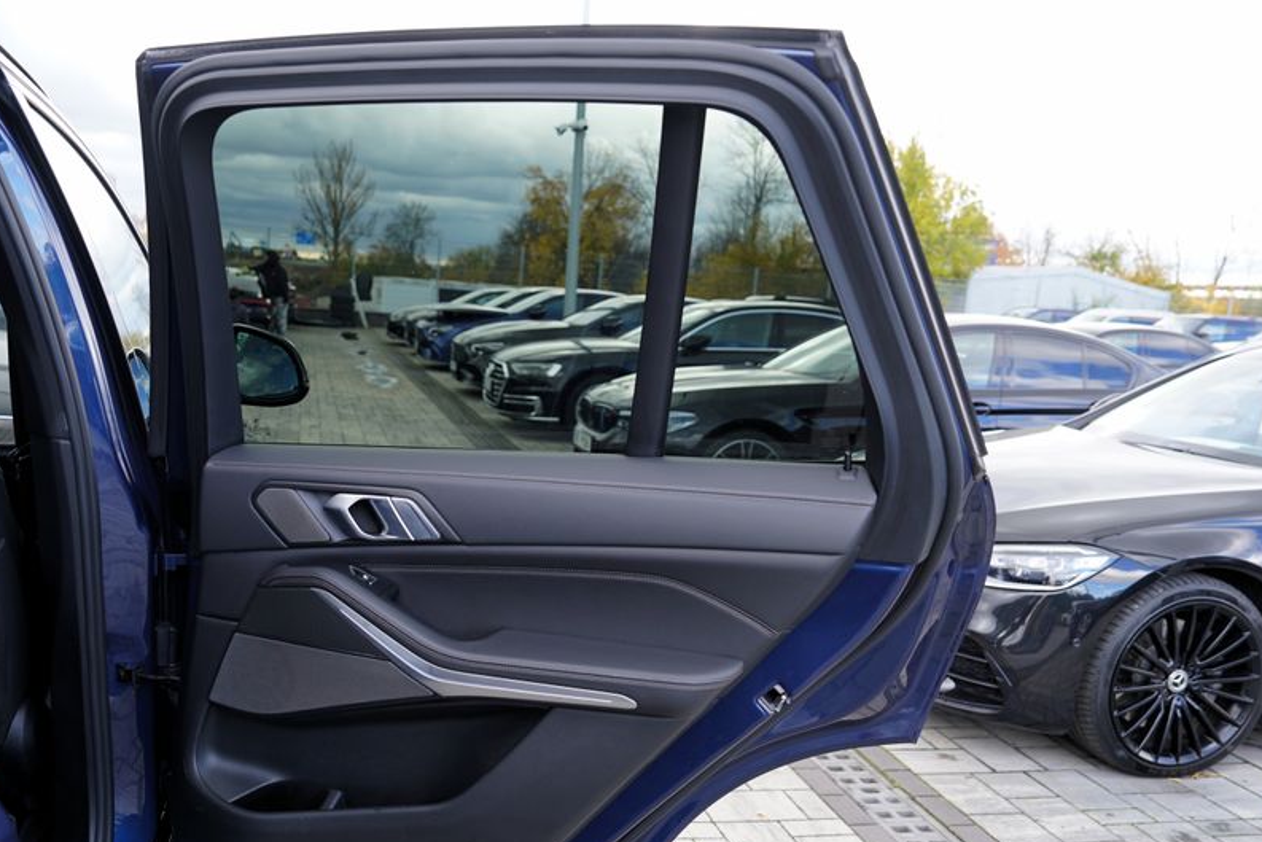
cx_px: 489
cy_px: 517
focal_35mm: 31
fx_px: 1087
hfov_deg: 59.6
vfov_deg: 42.1
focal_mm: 24
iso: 100
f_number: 4
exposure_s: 1/50
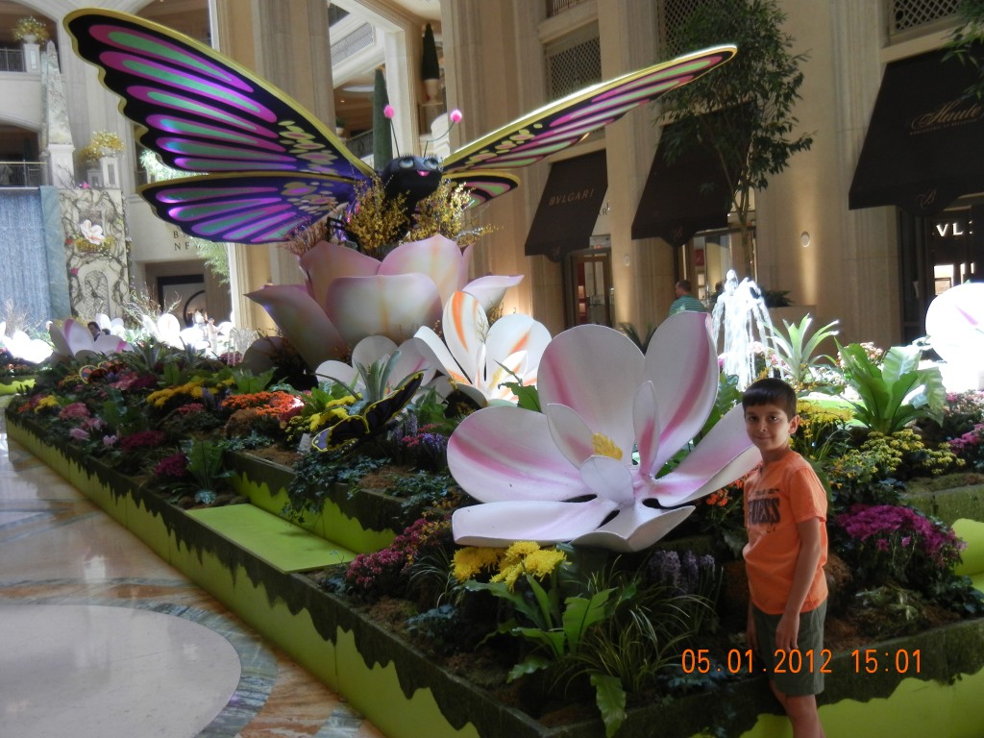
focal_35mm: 39
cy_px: 369
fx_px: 1109
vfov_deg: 36.8
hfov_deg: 47.9
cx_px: 492
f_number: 3.7
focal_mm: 7.1
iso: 300
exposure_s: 1/60
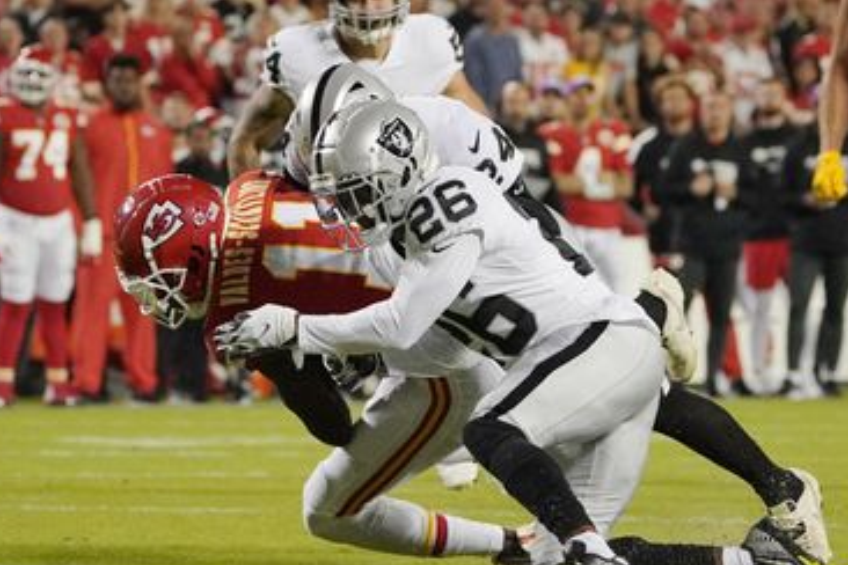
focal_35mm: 268
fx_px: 6312
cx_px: 429
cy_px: 307
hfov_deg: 7.7
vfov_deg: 5.1
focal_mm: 245
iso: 8000
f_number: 6.3
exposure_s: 1/2000
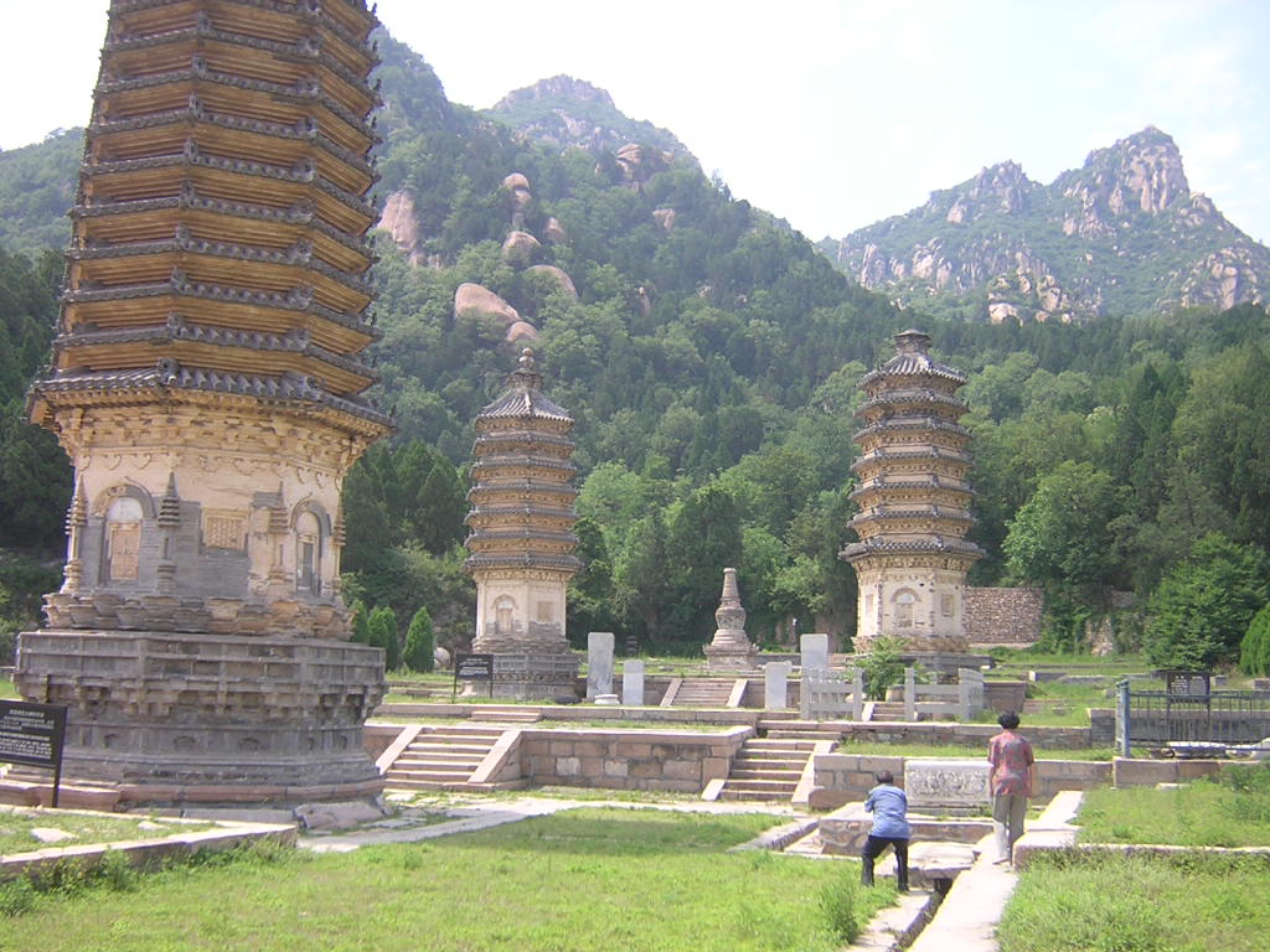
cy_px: 476
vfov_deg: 39.7
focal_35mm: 36
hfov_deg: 51.4
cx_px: 635
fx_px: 1321
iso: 100
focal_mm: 4.7
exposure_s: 1/430
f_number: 2.6
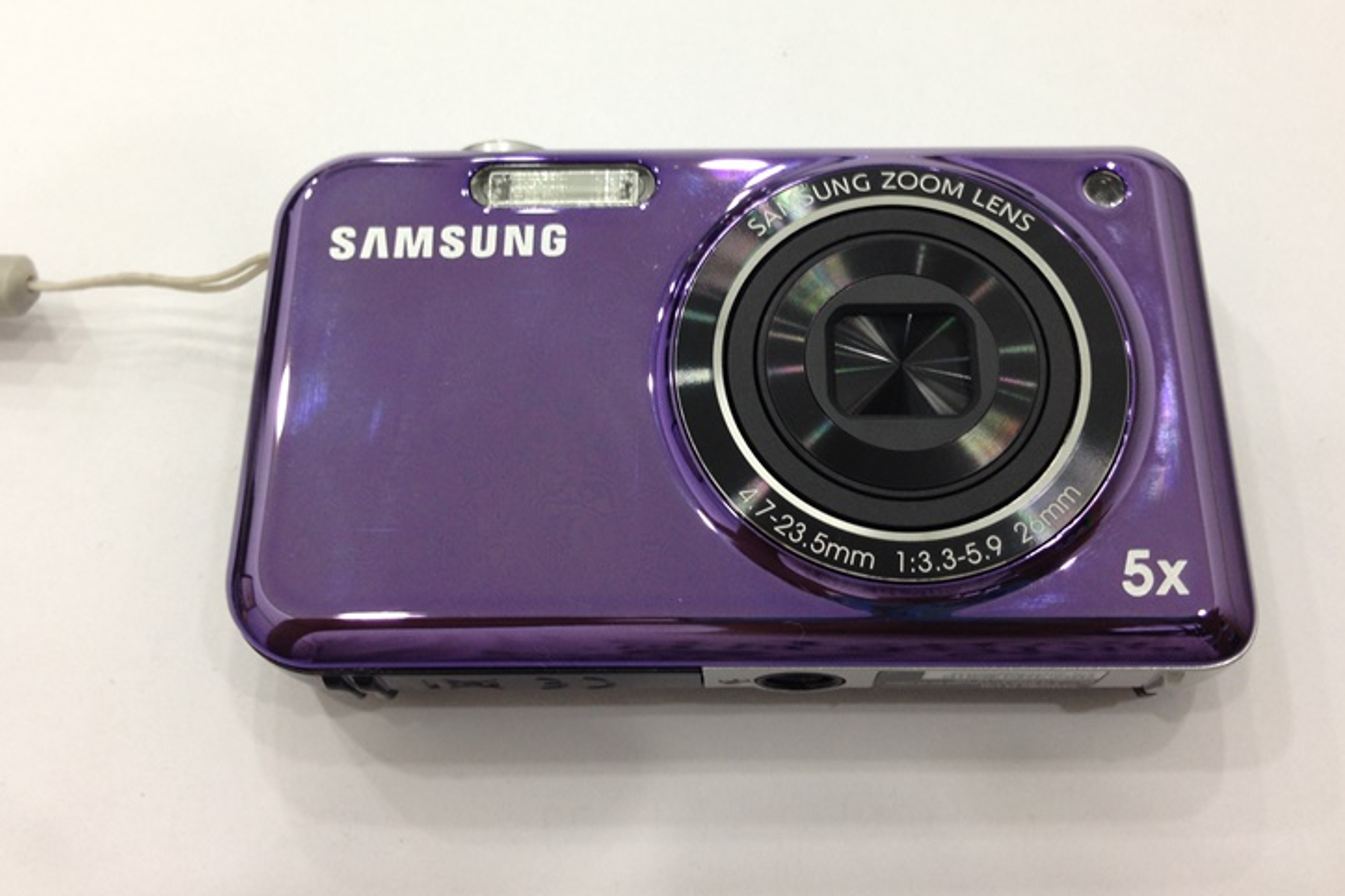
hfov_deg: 50.7
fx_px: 1420
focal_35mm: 38
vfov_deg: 35.0
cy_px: 377
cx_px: 711
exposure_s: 1/20
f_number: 2.4
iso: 50
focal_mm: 4.12
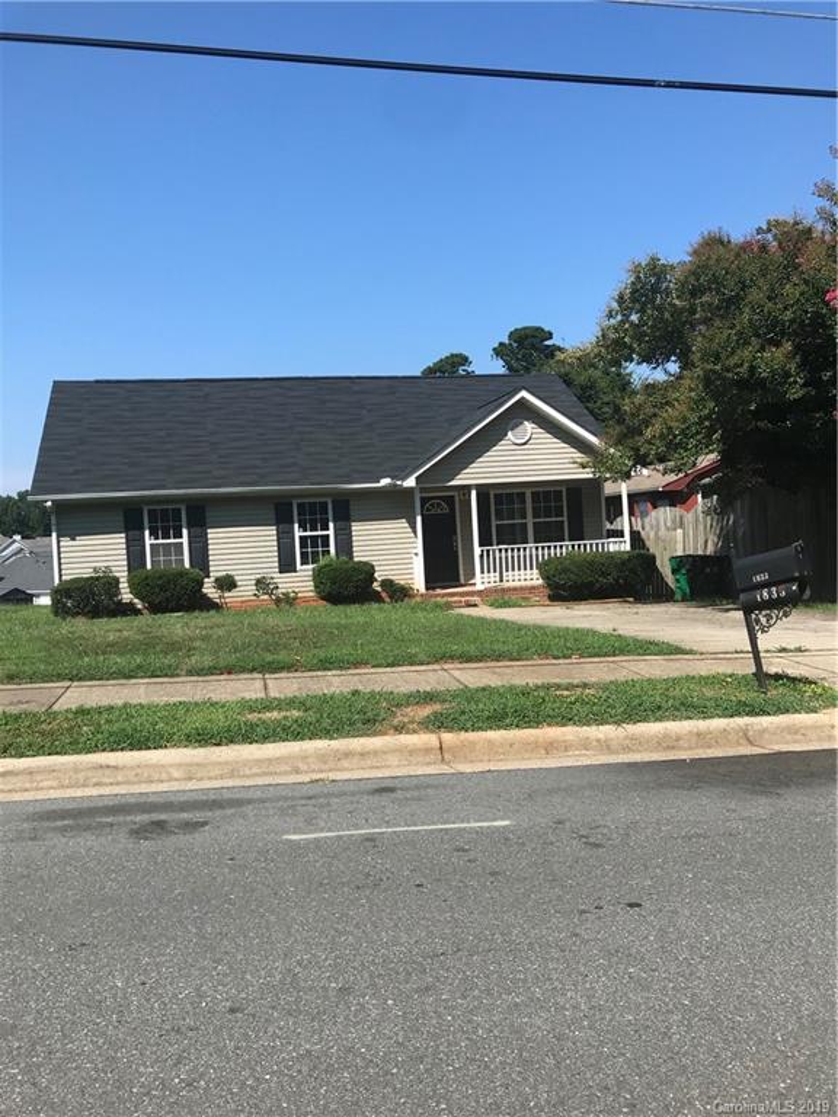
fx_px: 904
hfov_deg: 49.7
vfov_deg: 63.4
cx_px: 419
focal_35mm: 28
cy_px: 558
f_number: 1.8
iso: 20
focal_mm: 3.99
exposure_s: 1/2179
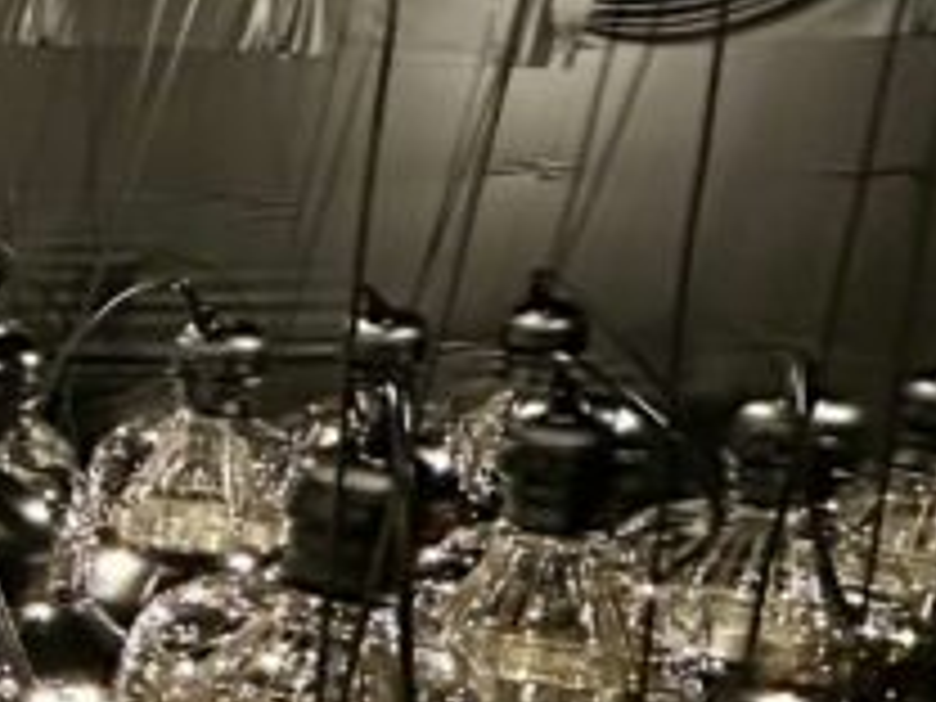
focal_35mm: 69
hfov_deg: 16.3
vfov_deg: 21.1
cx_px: -1179
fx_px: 1866
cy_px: 536
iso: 1000
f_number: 2.2
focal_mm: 2.22
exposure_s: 1/40
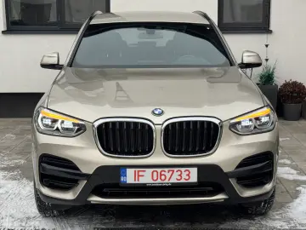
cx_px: 153
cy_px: 115
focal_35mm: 48
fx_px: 424
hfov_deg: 39.7
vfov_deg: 30.3
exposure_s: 1/1869
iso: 64
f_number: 1.78
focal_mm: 6.76
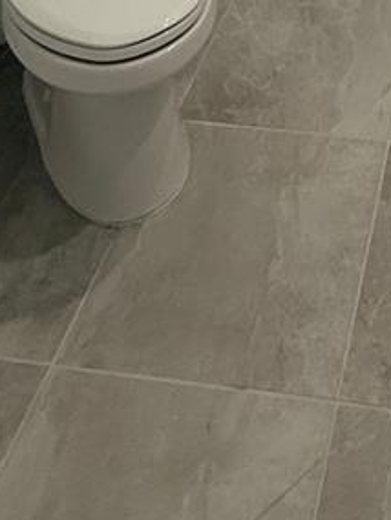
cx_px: 449
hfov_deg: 23.1
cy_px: -482
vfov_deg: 20.0
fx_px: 888
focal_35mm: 59
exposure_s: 1/120
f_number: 2.2
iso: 200
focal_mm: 2.22
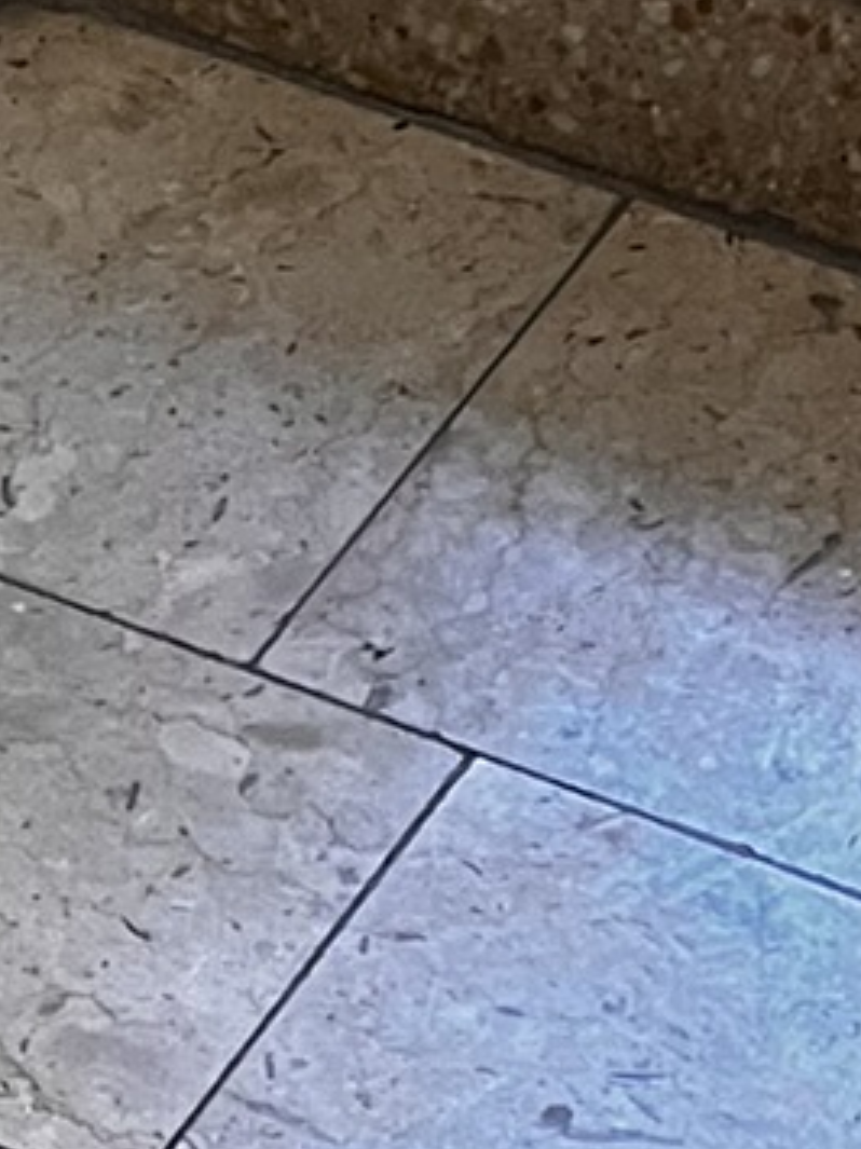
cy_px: 2622
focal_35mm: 150
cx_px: -1460
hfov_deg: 8.7
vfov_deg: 11.3
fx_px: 4978
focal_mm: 5.1
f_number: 1.6
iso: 125
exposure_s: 1/94
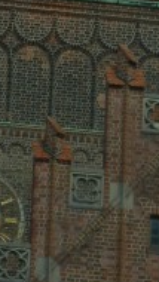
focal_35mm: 339
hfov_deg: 3.6
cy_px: 281
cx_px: 55
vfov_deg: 6.3
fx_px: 2539
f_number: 4.3
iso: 160
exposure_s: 1/826
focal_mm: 13.9
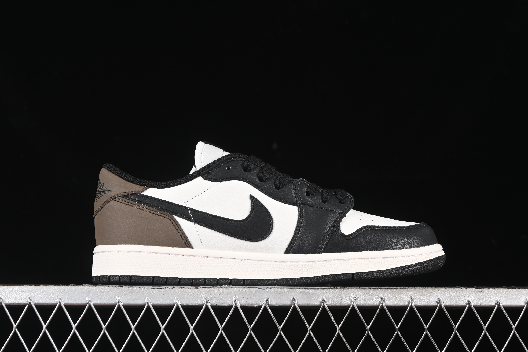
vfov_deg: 18.2
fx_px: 1100
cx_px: 264
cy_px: 176
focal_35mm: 75
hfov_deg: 27.0
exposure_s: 1/60
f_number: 6.3
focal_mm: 50
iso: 160
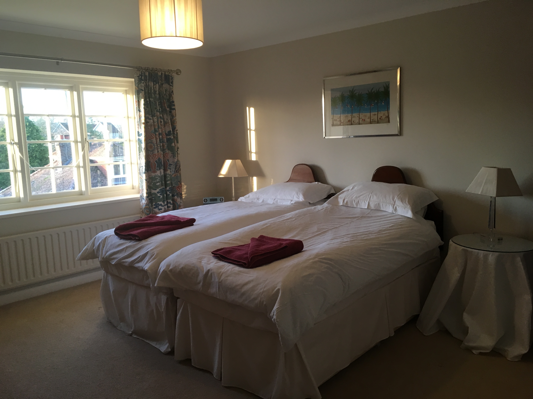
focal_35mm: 29
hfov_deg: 61.7
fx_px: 447
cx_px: 266
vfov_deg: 48.2
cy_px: 200
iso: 50
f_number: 2.2
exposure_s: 1/33
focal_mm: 4.15
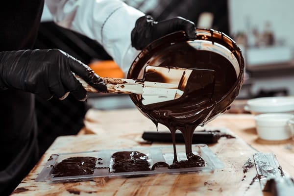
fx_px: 408
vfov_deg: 27.0
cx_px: 147
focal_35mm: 50
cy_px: 98
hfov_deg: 39.6
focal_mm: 50
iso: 100
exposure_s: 1/200
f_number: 4
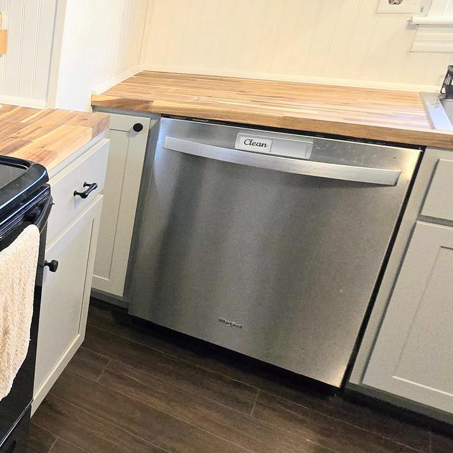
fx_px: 489
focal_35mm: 33
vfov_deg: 49.2
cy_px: 168
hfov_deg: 32.8
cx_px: -169
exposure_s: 1/60
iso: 640
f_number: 2.2
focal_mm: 2.2
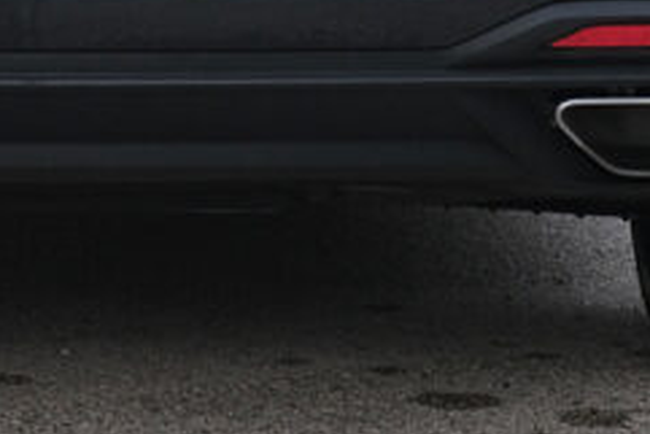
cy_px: -329
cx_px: 78
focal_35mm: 276
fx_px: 4986
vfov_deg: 4.9
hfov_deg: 7.4
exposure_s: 1/100
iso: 640
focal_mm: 43.2
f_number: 8
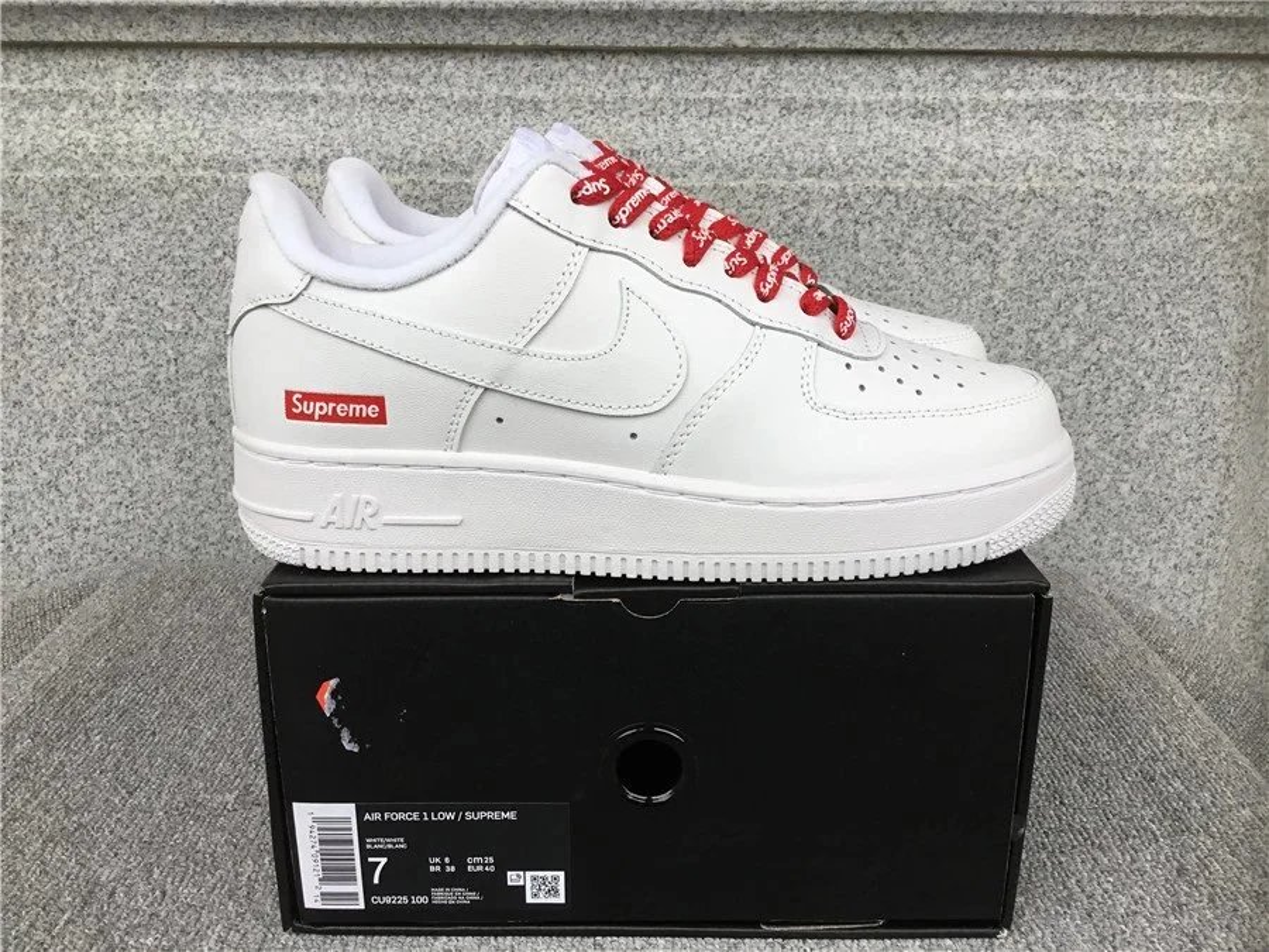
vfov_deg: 45.4
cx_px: 634
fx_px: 1136
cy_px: 476
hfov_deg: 58.4
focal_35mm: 31
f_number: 2.4
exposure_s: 1/119
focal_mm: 3.3
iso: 25
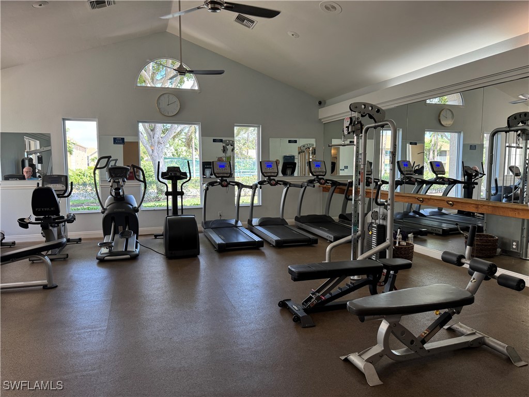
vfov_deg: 56.8
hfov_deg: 71.6
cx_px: 264
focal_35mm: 24
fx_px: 367
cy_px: 198
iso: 125
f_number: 1.78
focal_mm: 6.76
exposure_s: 1/120
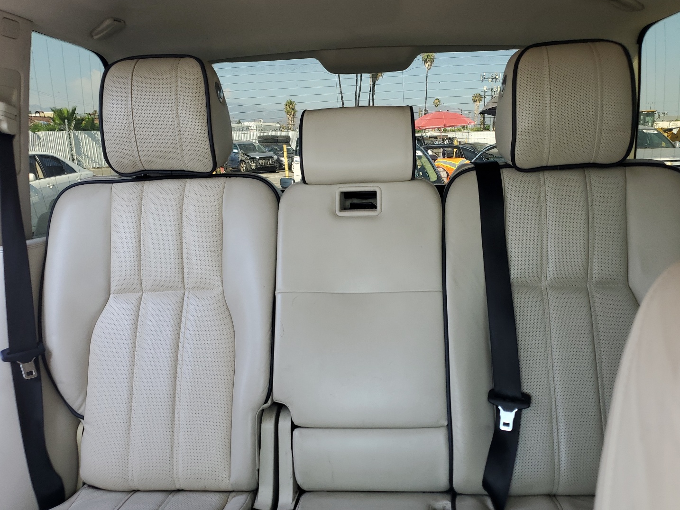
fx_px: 570
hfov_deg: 61.6
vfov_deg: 48.2
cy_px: 273
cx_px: 357
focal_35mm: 29
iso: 50
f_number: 1.5
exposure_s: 1/250
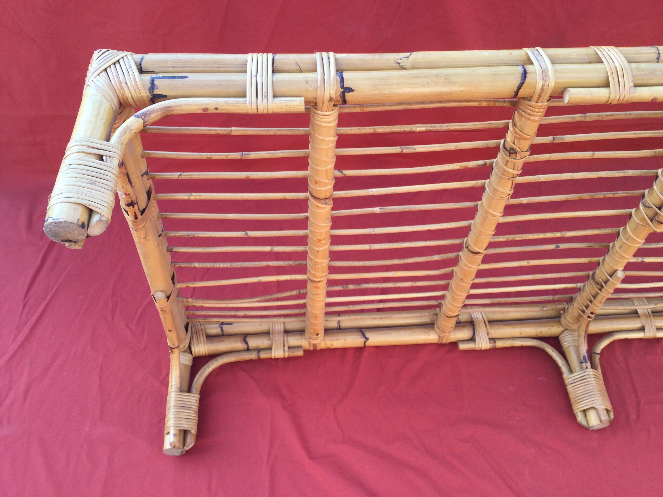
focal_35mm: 31
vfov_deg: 45.4
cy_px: 248
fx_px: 594
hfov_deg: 58.4
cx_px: 332
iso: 25
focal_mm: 3.3
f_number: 2.4
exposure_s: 1/100
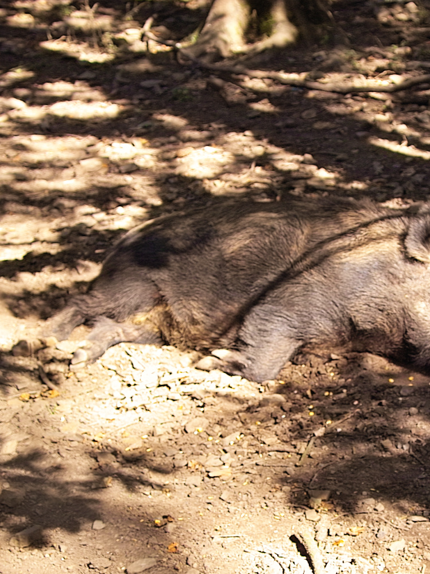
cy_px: 286
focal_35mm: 99
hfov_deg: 14.8
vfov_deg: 19.8
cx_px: 401
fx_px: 1640
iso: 100
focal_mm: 40
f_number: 4.5
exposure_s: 1/90
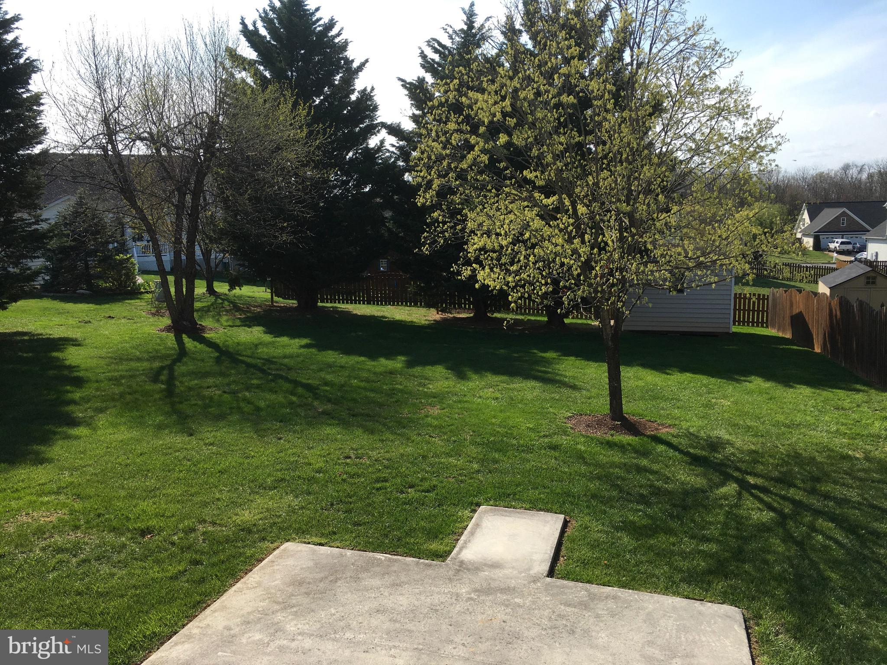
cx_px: 444
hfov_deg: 61.7
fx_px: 743
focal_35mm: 29
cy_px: 332
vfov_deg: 48.2
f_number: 2.2
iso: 25
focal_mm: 4.15
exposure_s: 1/1115
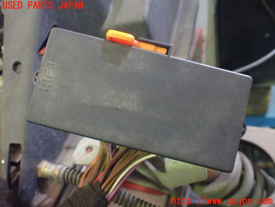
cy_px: 104
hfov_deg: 60.0
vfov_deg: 46.8
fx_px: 238
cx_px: 138
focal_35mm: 30
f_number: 2.3
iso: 1000
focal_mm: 5.4
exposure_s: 1/30
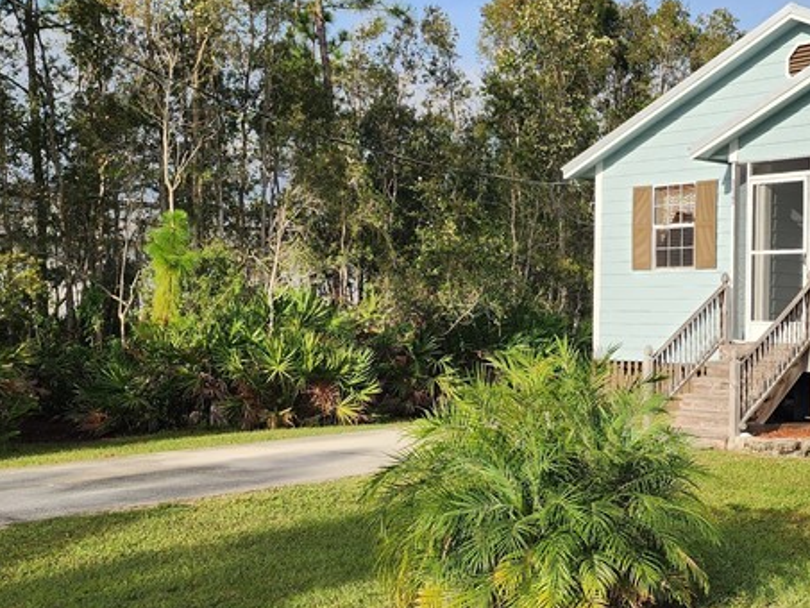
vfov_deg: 28.0
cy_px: 322
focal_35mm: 52
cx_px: 626
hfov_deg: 35.8
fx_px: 1217
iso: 12
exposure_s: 1/1064
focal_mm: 6.4
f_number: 1.8
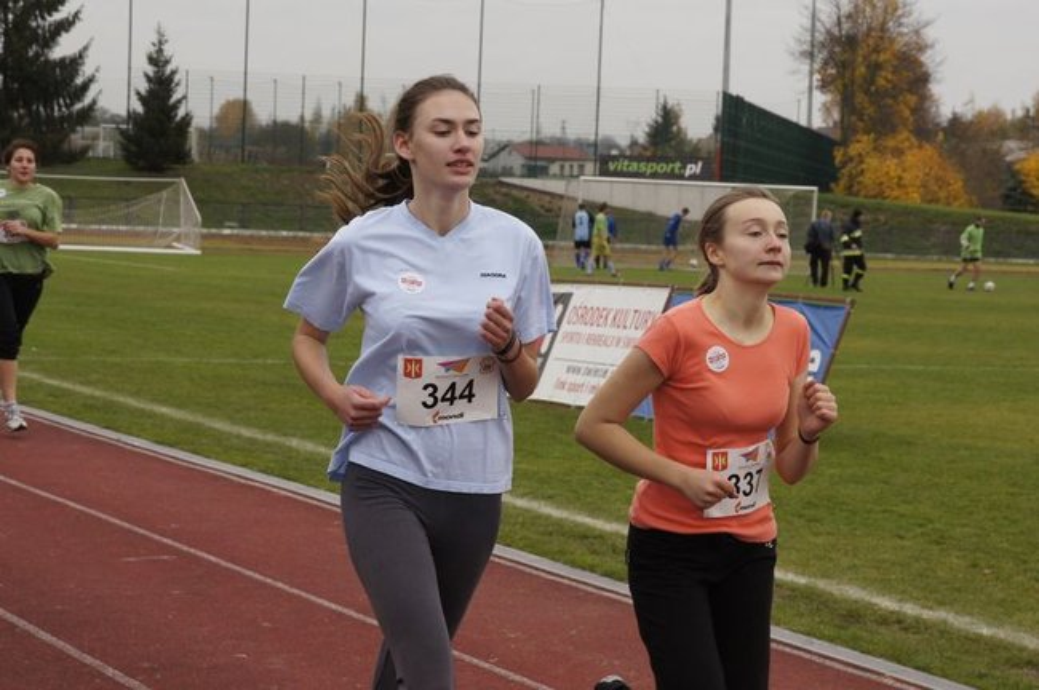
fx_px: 3027
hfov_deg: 19.5
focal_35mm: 105
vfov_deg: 13.0
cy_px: 345
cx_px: 520
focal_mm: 70
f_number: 9
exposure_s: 1/800
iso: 1600
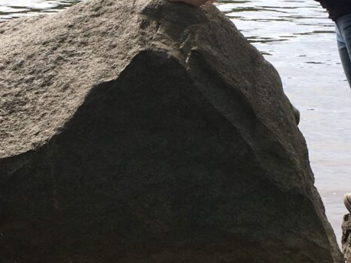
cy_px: 165
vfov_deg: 19.1
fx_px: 781
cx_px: 131
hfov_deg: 25.3
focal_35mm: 77
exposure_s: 1/810
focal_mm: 4.15
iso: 25
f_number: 2.2
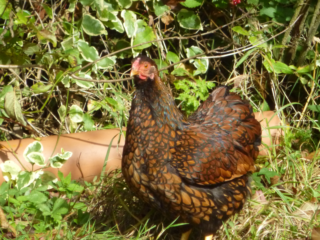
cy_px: 120
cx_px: 160
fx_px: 3929
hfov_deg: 4.7
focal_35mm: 425
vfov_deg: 3.5
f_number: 5.9
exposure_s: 1/500
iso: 400
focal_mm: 45
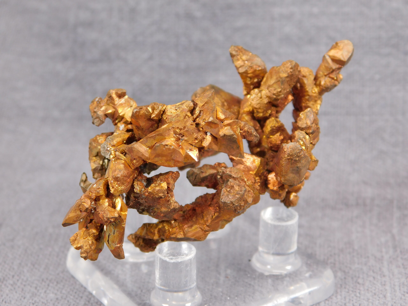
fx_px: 943
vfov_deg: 18.4
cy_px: 153
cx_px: 204
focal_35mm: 80
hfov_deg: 24.4
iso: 125
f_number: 4.4
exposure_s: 1/60
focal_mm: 14.2
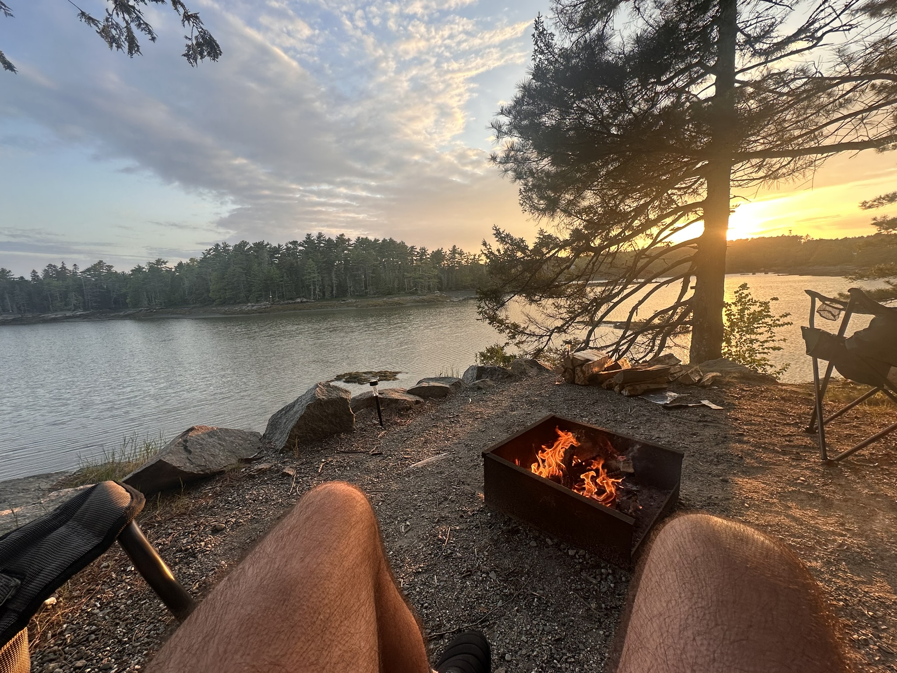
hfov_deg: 102.1
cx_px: 448
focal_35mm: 14
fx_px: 363
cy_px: 336
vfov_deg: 85.7
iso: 40
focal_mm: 2.22
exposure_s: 1/128
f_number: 2.2
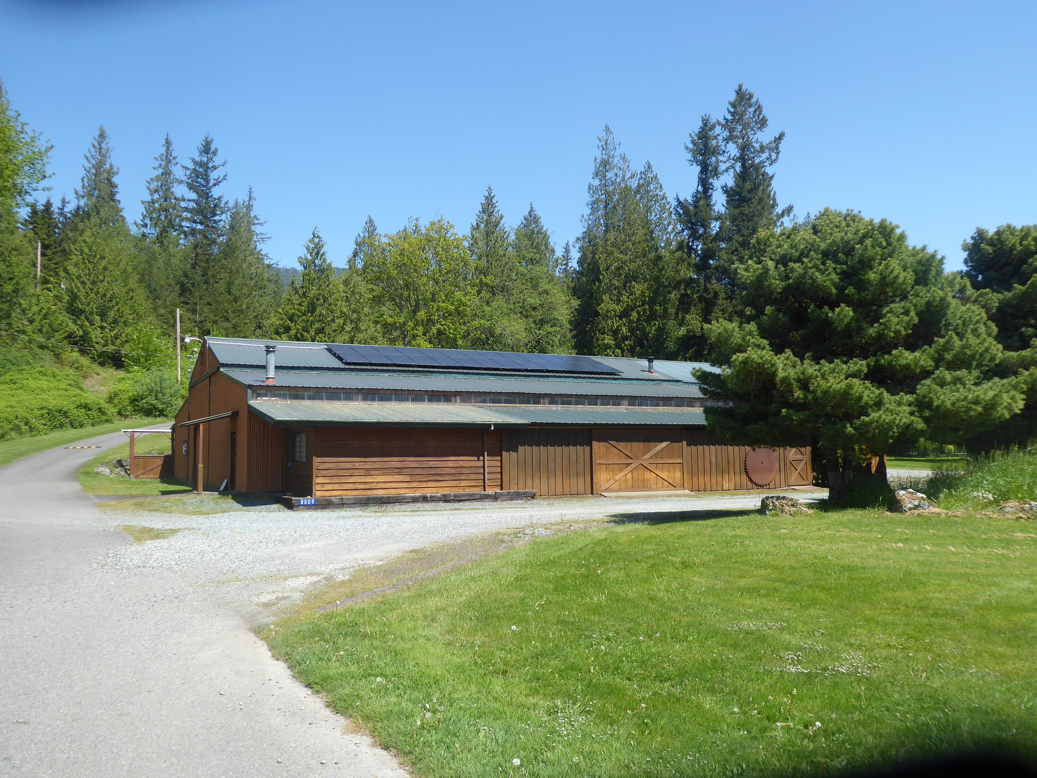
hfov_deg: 61.7
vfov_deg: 48.2
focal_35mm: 29
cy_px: 389
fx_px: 869
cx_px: 518
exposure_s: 1/500
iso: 80
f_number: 3.5
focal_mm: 5
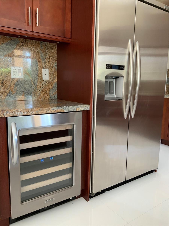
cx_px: 84
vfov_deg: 61.7
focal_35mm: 29
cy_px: 113
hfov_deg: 48.2
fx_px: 189
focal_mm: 3
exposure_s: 1/60
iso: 100
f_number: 1.8
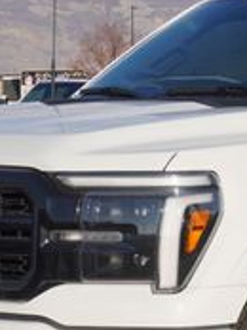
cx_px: 332
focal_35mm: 170
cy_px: 266
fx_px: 1621
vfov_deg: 11.6
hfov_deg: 8.6
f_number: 7.1
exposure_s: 1/320
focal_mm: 32
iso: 100
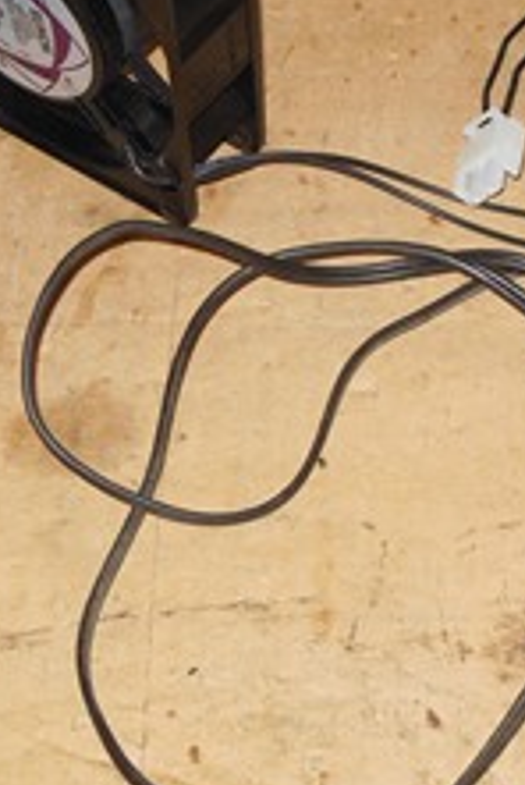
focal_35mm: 80
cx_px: 521
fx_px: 1744
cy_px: 277
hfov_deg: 16.8
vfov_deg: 25.2
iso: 200
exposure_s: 1/30
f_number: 3.6
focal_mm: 6.8
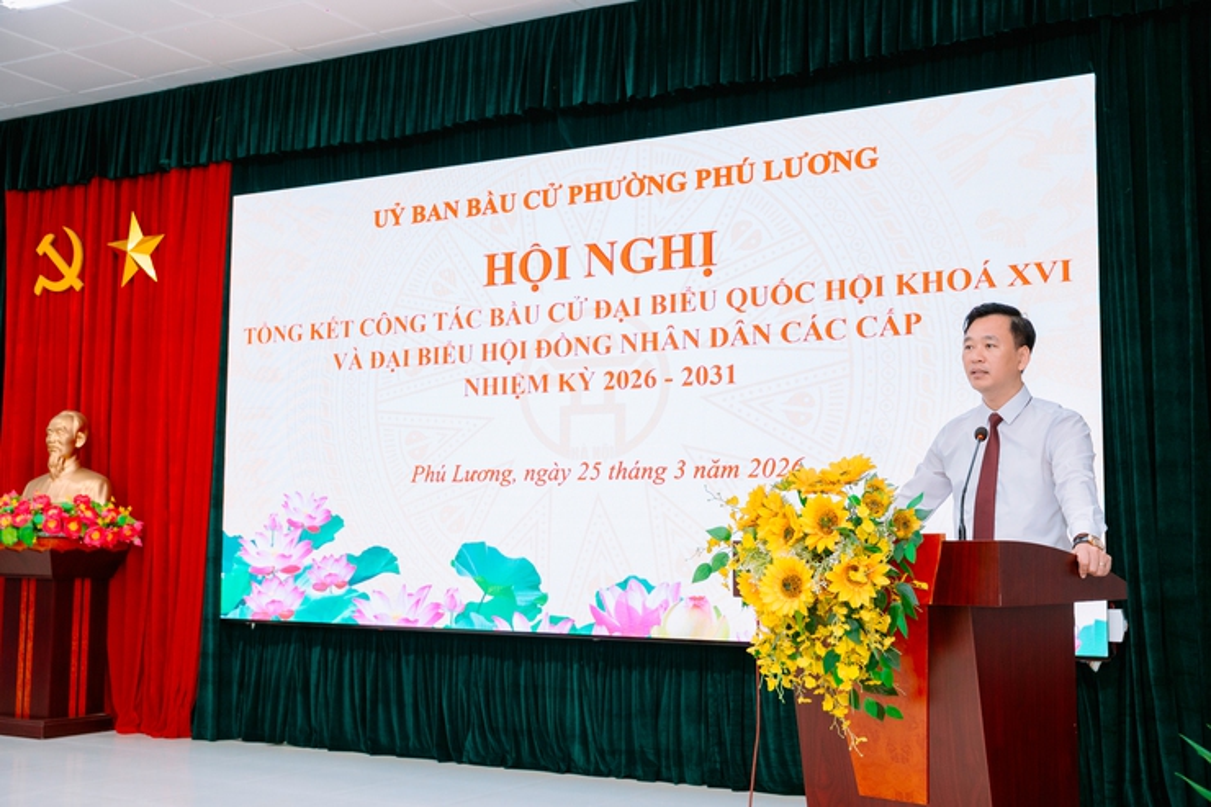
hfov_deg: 44.6
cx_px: 606
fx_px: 1476
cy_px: 404
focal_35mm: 44
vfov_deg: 30.6
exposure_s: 1/125
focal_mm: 43.9
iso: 1000
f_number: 4
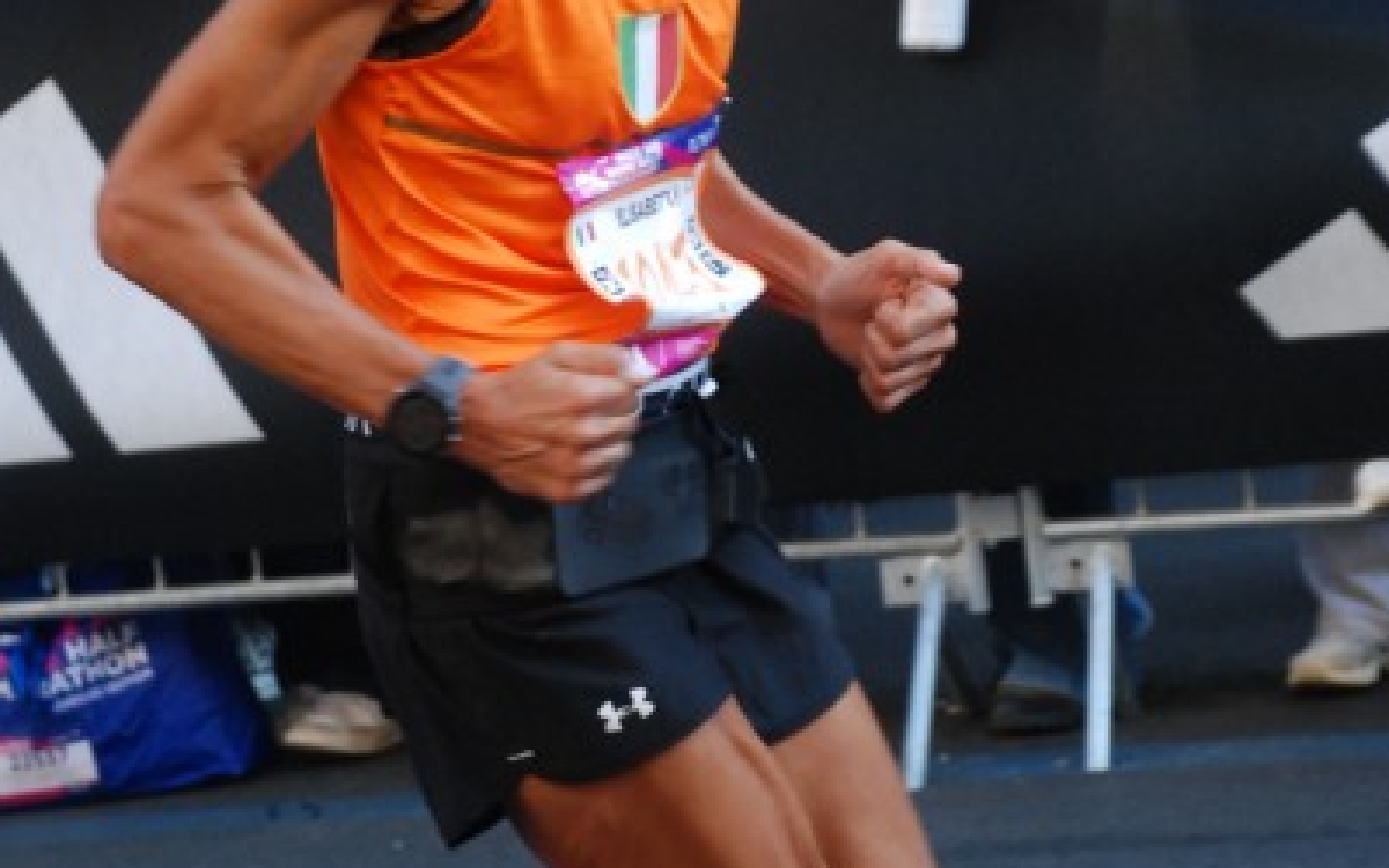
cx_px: 696
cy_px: 205
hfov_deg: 13.0
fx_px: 6095
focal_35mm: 161
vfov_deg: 8.1
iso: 1000
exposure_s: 1/400
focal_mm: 70
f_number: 5.6
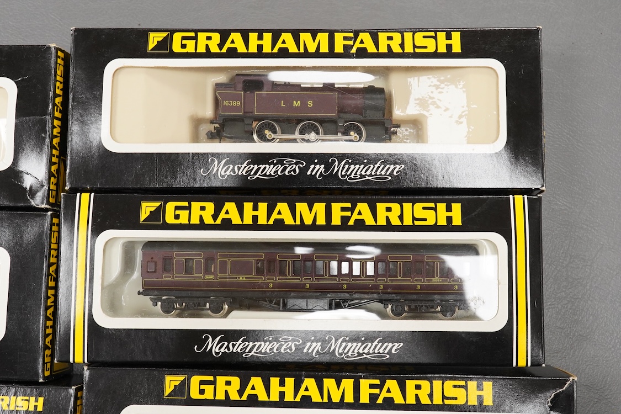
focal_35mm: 45
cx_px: 310
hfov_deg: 43.6
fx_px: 776
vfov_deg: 29.9
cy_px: 207
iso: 2500
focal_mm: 30
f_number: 14
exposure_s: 1/80
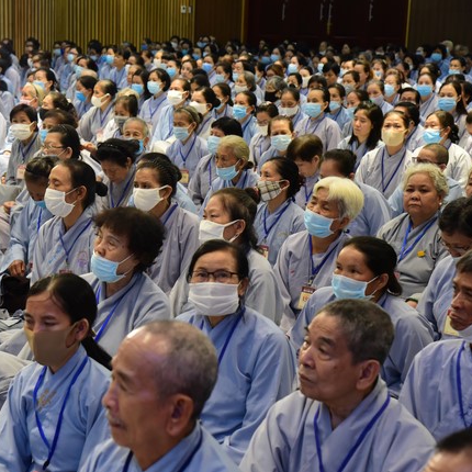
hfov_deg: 19.2
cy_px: 235
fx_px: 1388
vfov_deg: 19.3
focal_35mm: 90
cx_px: 159
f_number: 7.1
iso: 2500
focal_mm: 70
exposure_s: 1/50
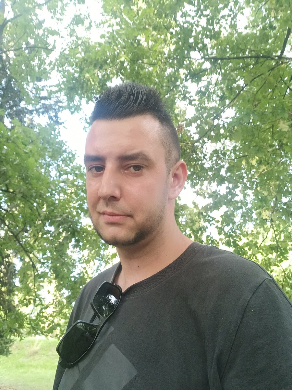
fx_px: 326
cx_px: 146
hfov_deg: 48.2
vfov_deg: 61.7
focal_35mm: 29
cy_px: 195
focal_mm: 3.82
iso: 169
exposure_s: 1/50
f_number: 2
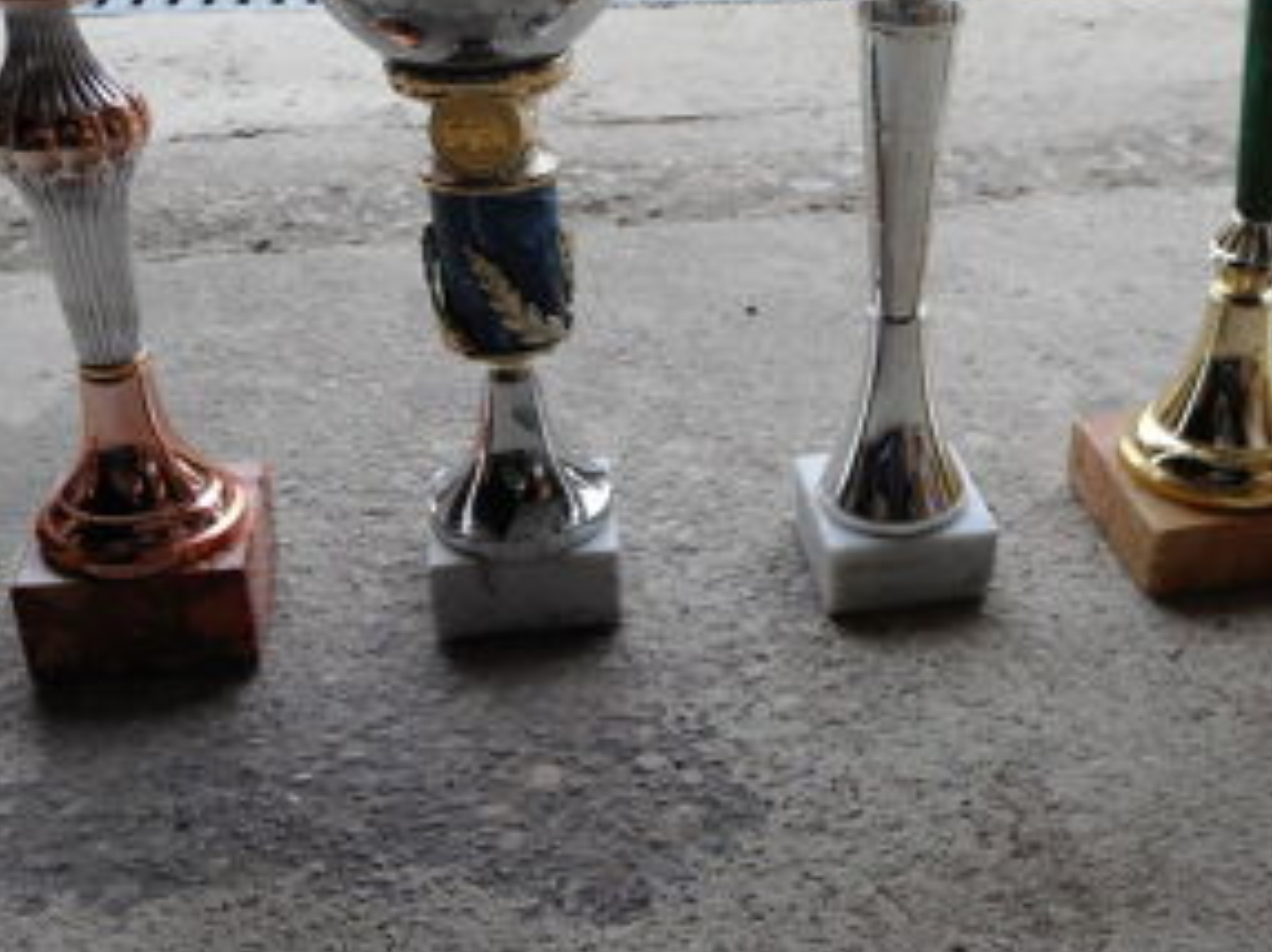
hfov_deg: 44.2
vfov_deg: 34.2
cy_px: 383
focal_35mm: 42
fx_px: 1542
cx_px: 845
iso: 80
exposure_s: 1/30
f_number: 3.7
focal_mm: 4.5
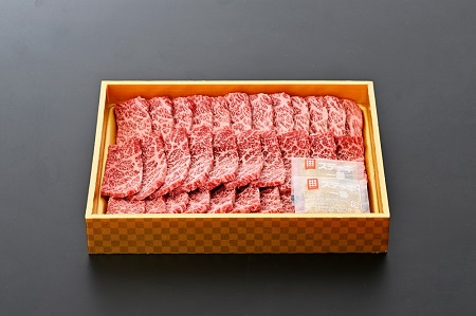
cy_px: 158
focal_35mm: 105
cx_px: 238
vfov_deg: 13.0
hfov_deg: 19.5
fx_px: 1387
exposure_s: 1/100
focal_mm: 105
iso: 100
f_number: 13
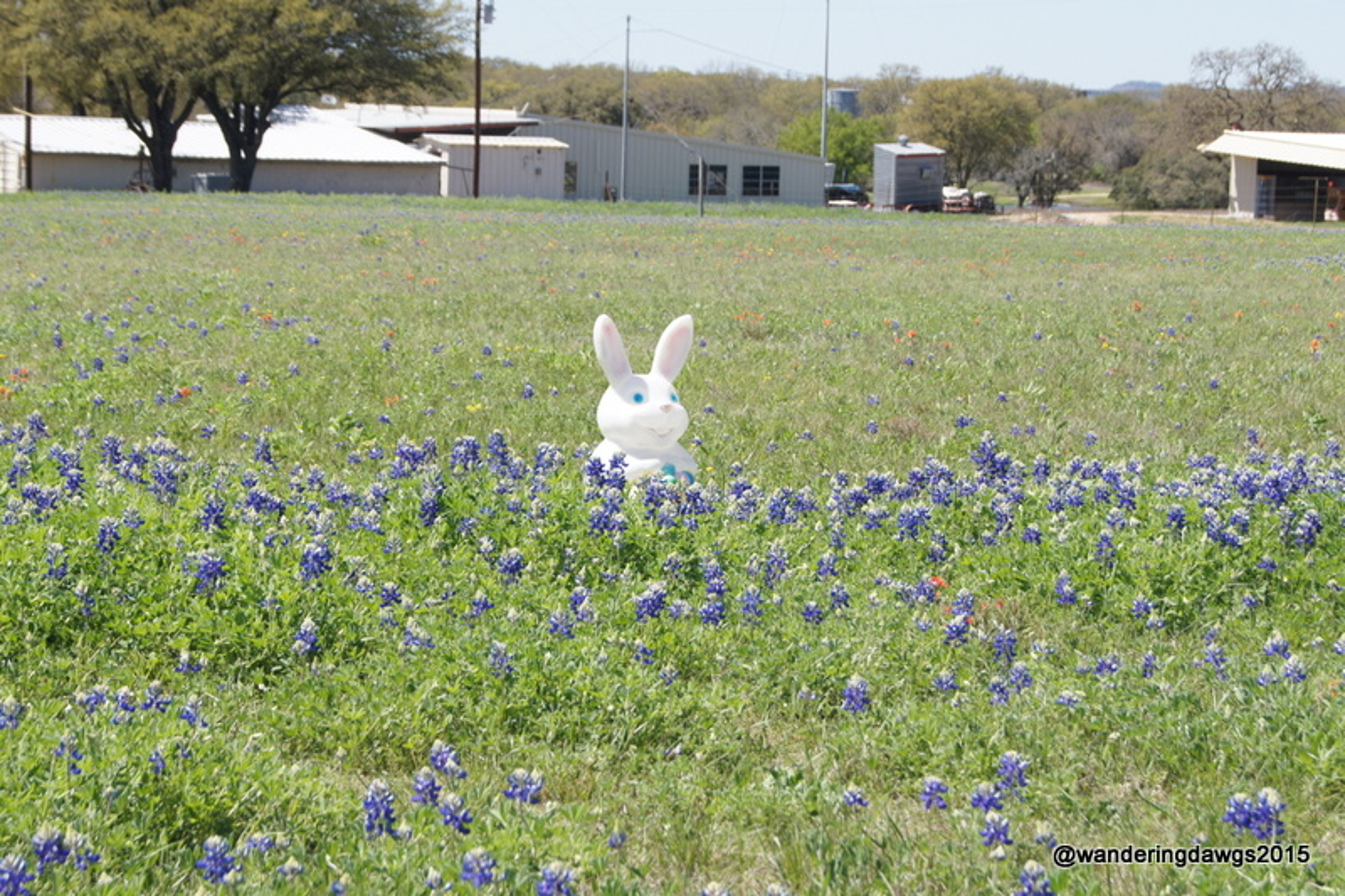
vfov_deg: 16.5
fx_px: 3081
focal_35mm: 82
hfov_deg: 24.6
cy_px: 448
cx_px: 672
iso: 200
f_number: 11
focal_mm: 55
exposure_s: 1/250
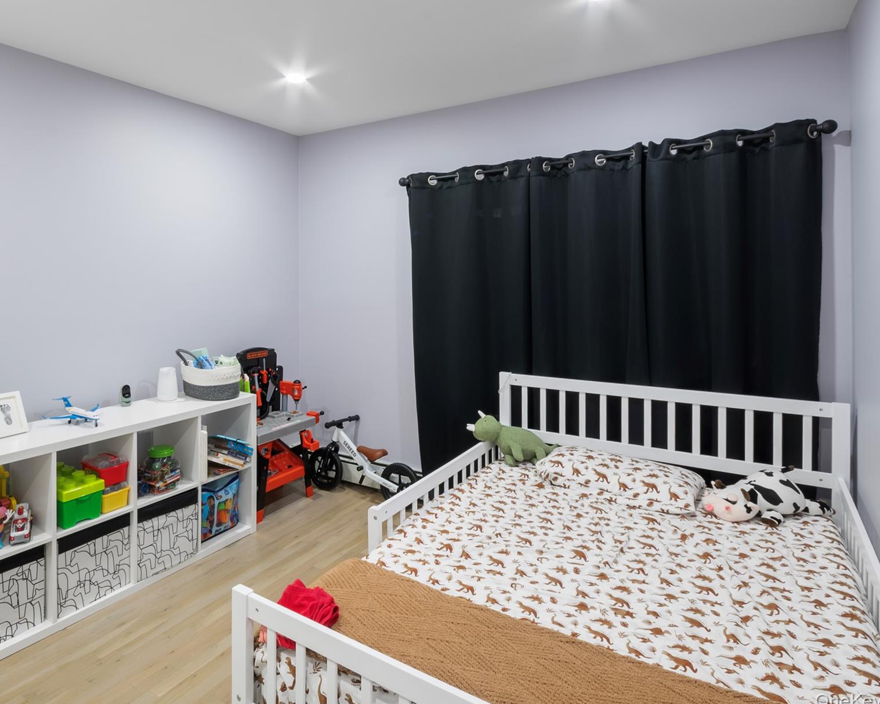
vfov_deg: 70.7
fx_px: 495
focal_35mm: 19
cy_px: 319
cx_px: 339
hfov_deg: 82.0
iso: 100
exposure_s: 6
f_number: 11
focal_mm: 10
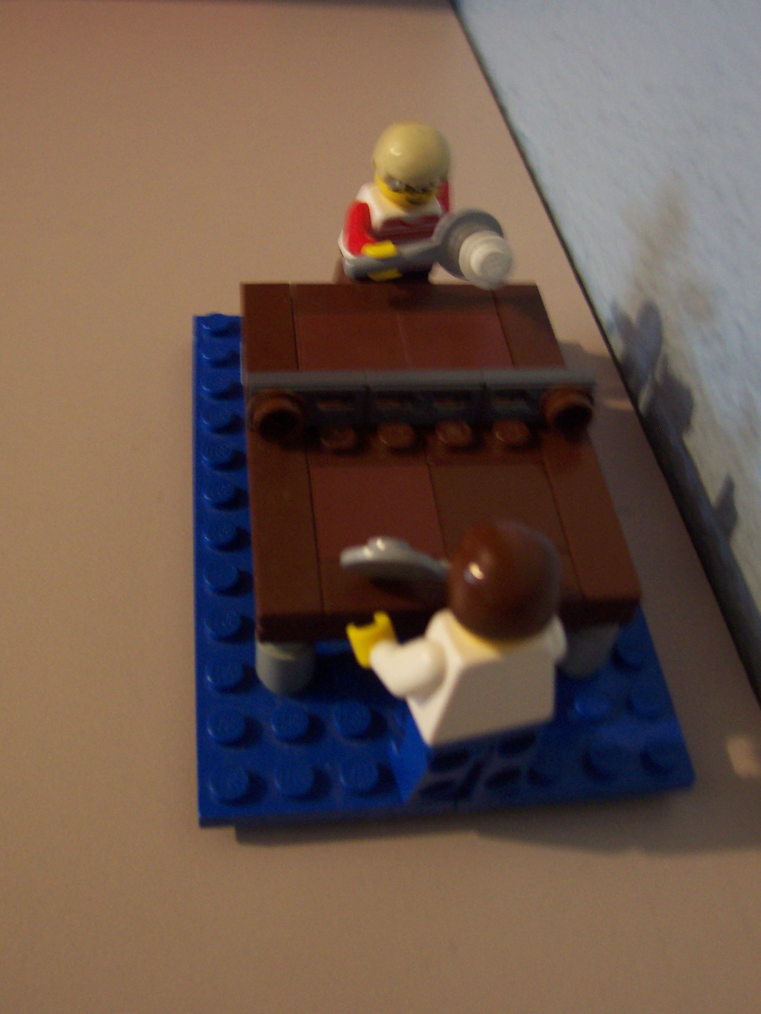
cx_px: 380
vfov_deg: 50.1
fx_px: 1085
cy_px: 507
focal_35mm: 37
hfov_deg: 38.7
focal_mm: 5.6
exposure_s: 1/8
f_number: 2.8
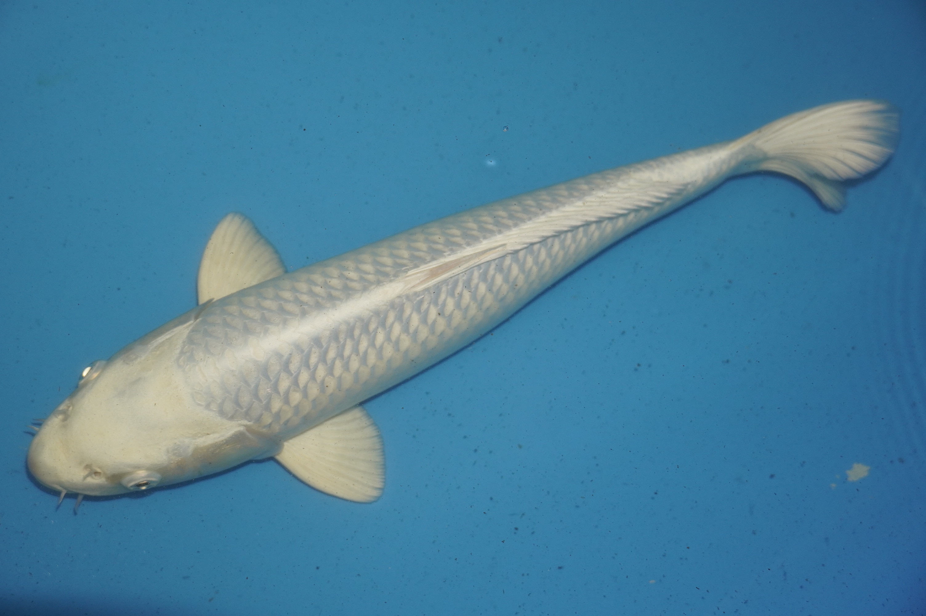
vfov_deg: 24.4
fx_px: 1426
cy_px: 308
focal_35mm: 56
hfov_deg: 36.0
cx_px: 463
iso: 640
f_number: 4.5
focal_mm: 37
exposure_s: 1/160
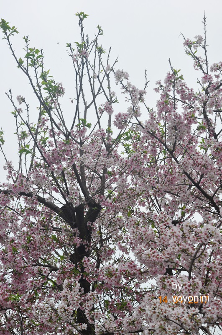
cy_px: 168
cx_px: 111
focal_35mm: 75
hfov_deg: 18.1
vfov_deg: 27.0
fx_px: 696
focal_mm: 50
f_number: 10
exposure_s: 1/400
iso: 200
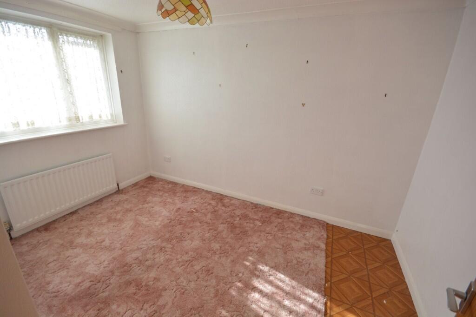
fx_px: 198
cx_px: 238
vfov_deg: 77.3
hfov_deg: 100.4
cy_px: 158
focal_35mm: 15
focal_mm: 10
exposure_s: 1/160
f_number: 8
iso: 400
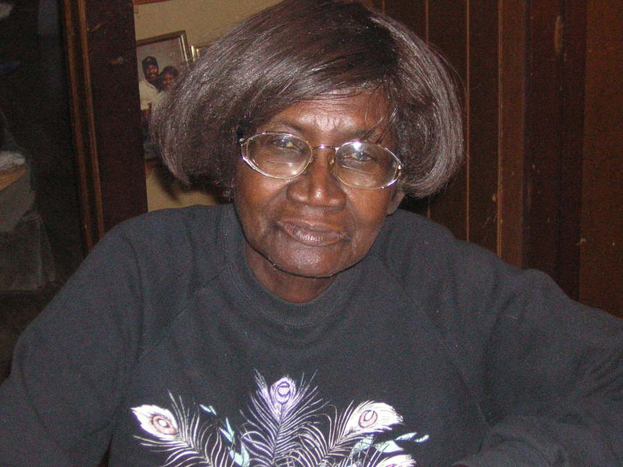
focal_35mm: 93
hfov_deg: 21.1
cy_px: 234
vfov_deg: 15.9
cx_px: 312
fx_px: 1674
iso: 200
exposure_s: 1/60.1
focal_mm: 12.1
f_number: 4.3
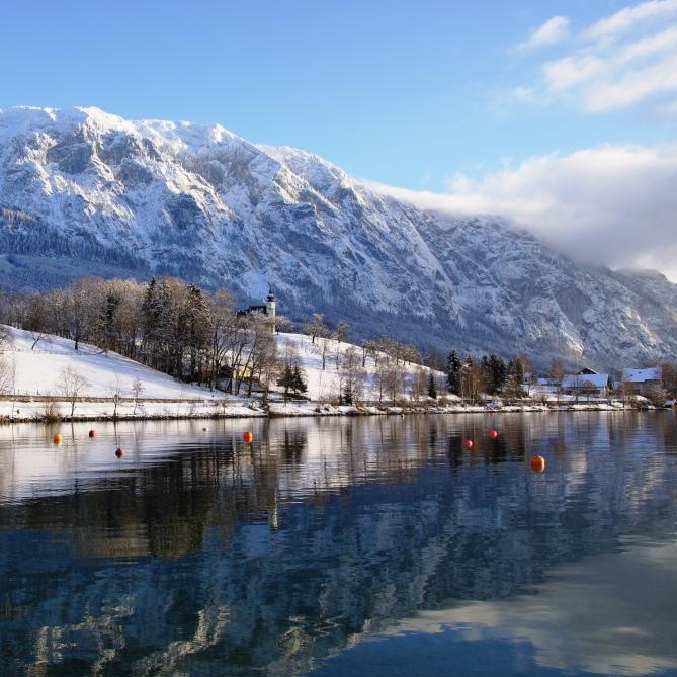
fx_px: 863
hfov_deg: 41.9
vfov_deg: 42.8
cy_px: 336
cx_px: 194
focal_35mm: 39
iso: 100
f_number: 11
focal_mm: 20
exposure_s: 1/60
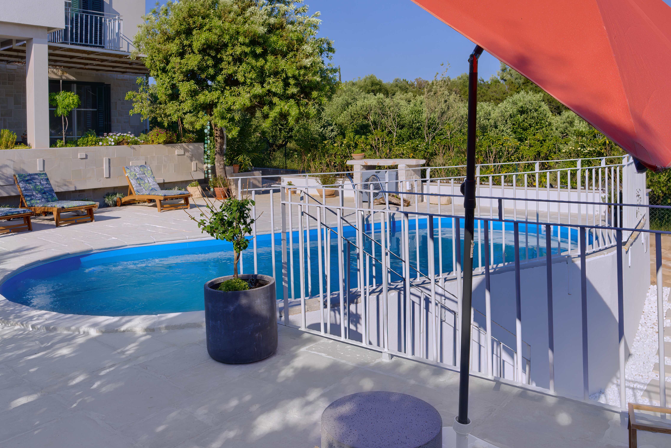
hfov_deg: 61.9
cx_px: 327
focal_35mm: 30
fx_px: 559
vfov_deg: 42.7
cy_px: 128
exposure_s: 1/20
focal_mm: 17
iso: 50
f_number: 8
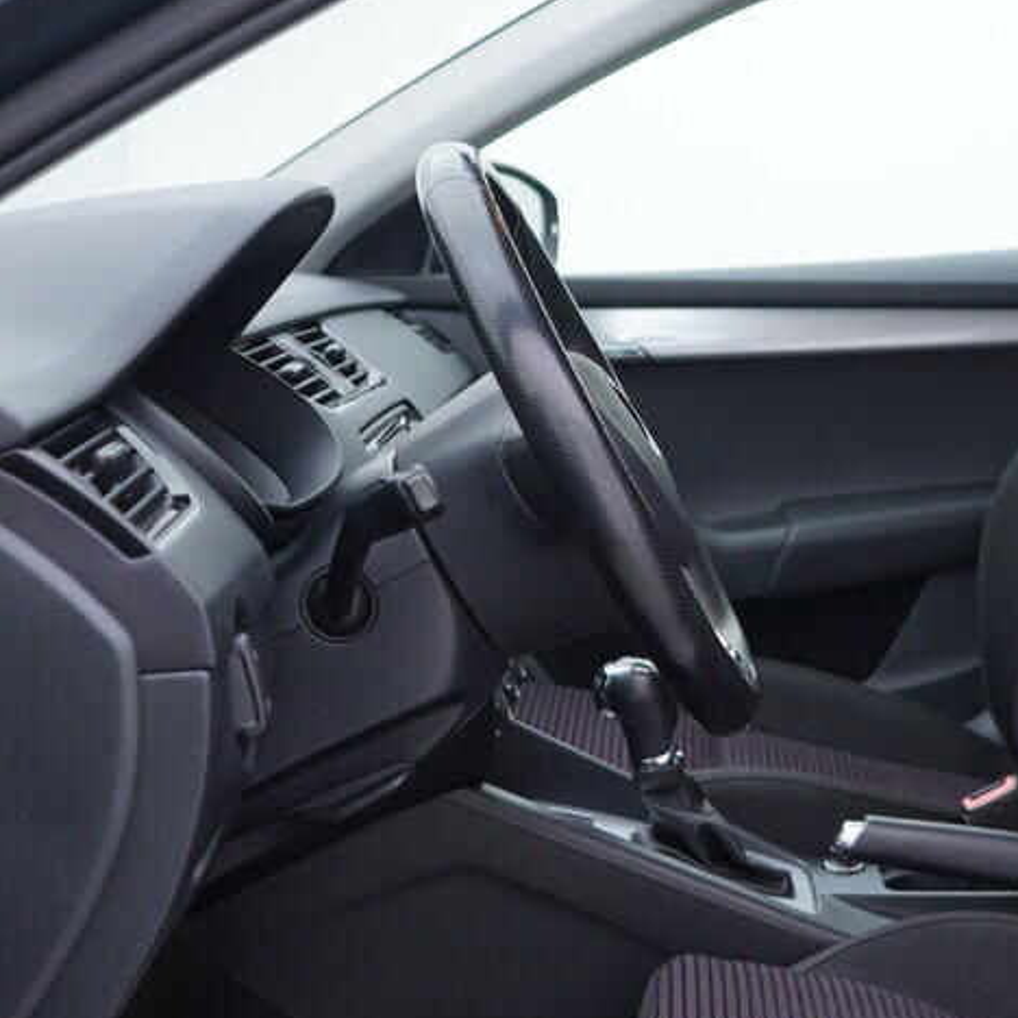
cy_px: 349
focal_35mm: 67
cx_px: 903
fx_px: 2229
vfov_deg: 25.6
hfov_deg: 25.0
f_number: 3.2
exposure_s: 1/50
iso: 125
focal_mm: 24
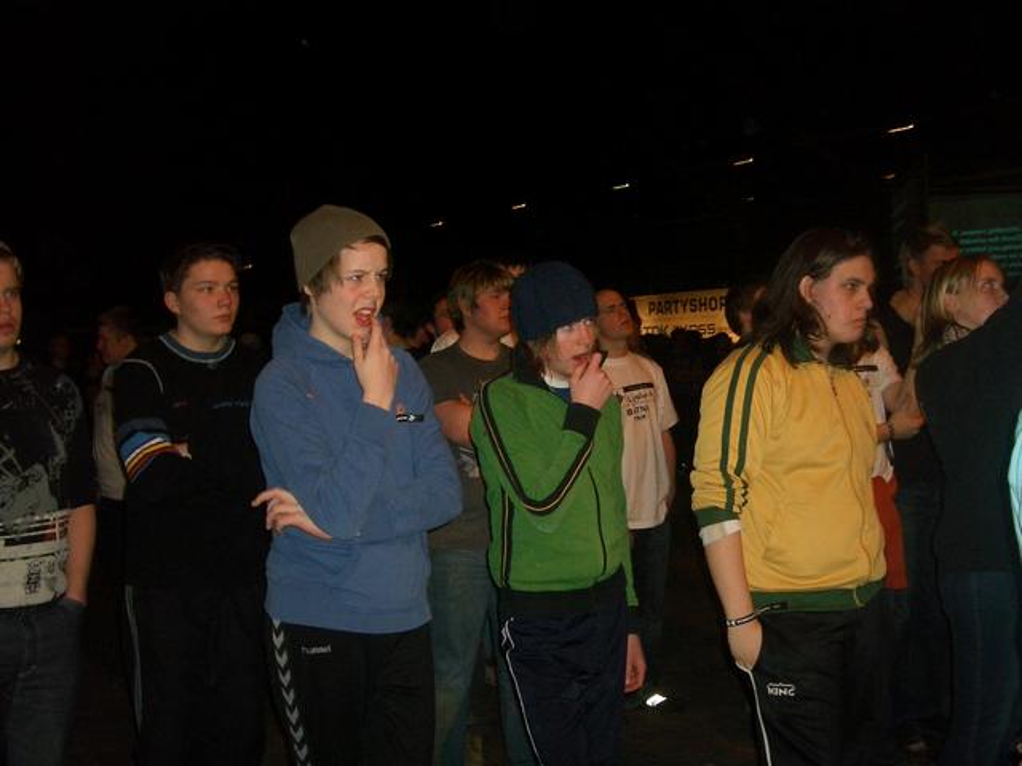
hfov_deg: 45.8
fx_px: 1210
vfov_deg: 35.1
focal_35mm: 41
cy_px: 383
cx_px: 511
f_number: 2.8
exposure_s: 1/60
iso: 100
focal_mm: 6.8
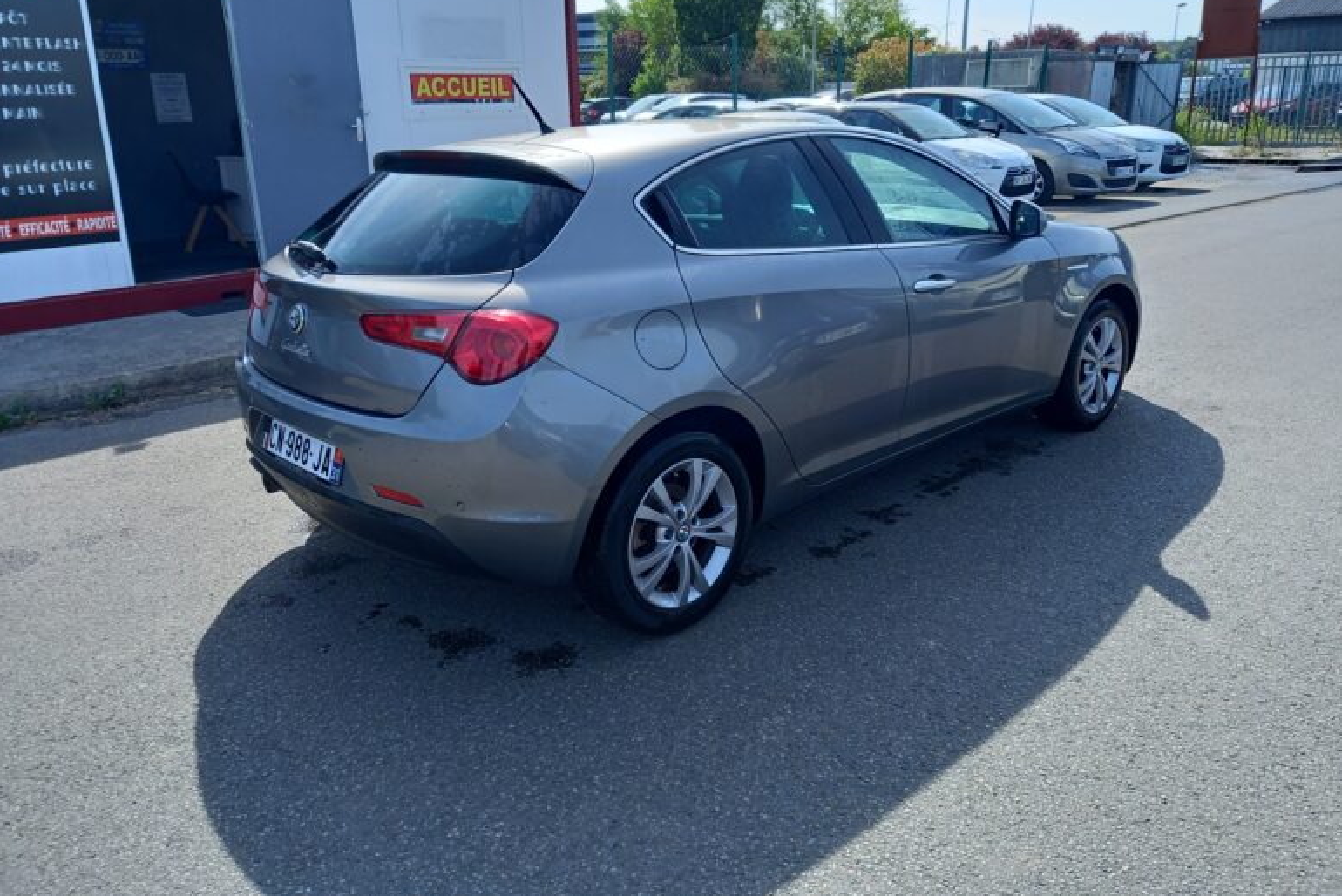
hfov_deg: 67.3
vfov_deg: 47.8
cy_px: 385
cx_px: 652
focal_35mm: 27
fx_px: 1007
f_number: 2
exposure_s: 1/260
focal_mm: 4.6
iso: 25
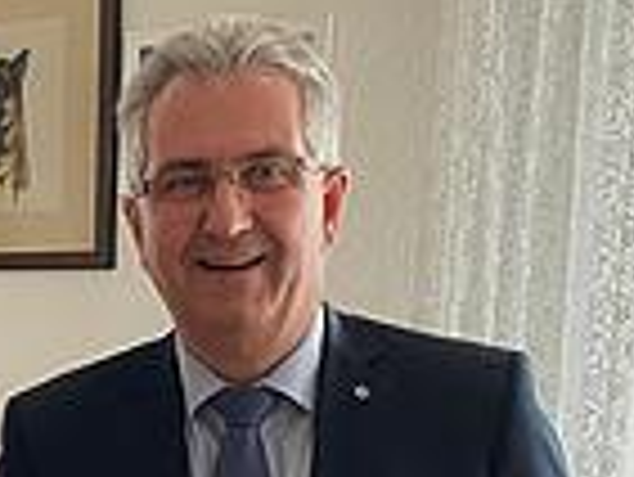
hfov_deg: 26.4
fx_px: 1192
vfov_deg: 21.1
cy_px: 572
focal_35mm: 65
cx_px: -135
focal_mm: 4.25
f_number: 1.8
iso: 200
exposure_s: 1/50
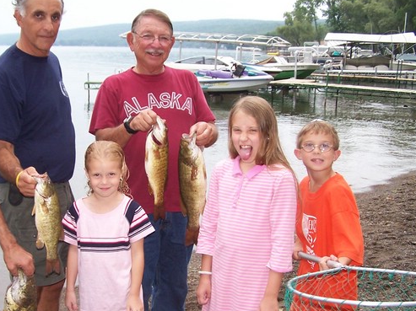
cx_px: 157
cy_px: 210
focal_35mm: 54
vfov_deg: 26.8
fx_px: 648
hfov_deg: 35.4
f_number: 2.8
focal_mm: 6.3
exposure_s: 1/90
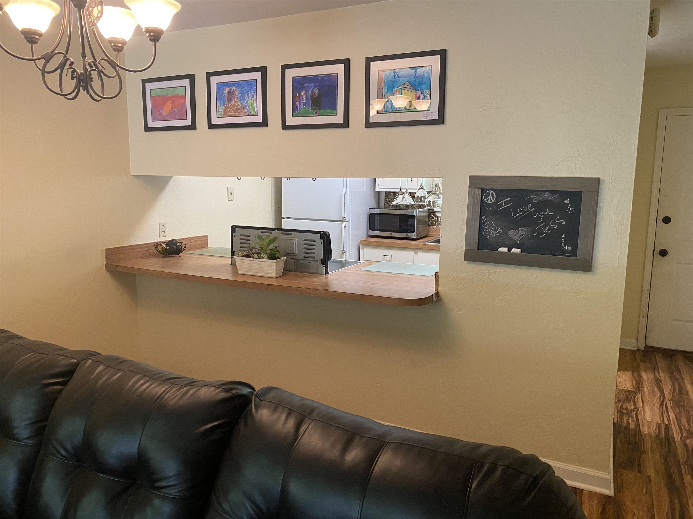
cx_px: 346
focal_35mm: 26
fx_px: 521
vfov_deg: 53.1
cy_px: 260
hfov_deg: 67.3
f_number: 1.8
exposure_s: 1/60
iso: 320
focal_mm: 4.25
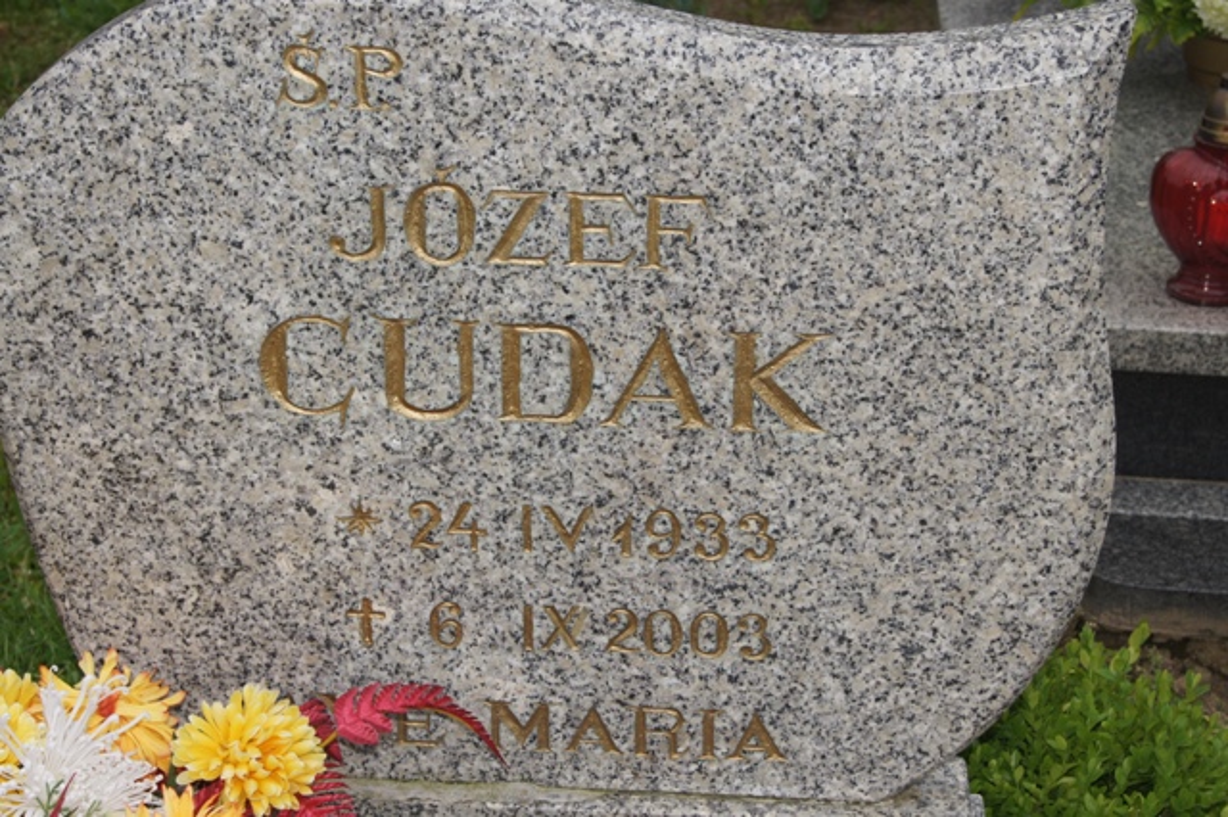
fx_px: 2557
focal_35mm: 75
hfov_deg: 27.0
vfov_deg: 18.2
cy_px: 408
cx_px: 614
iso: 200
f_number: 11
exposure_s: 1/160
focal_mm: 50
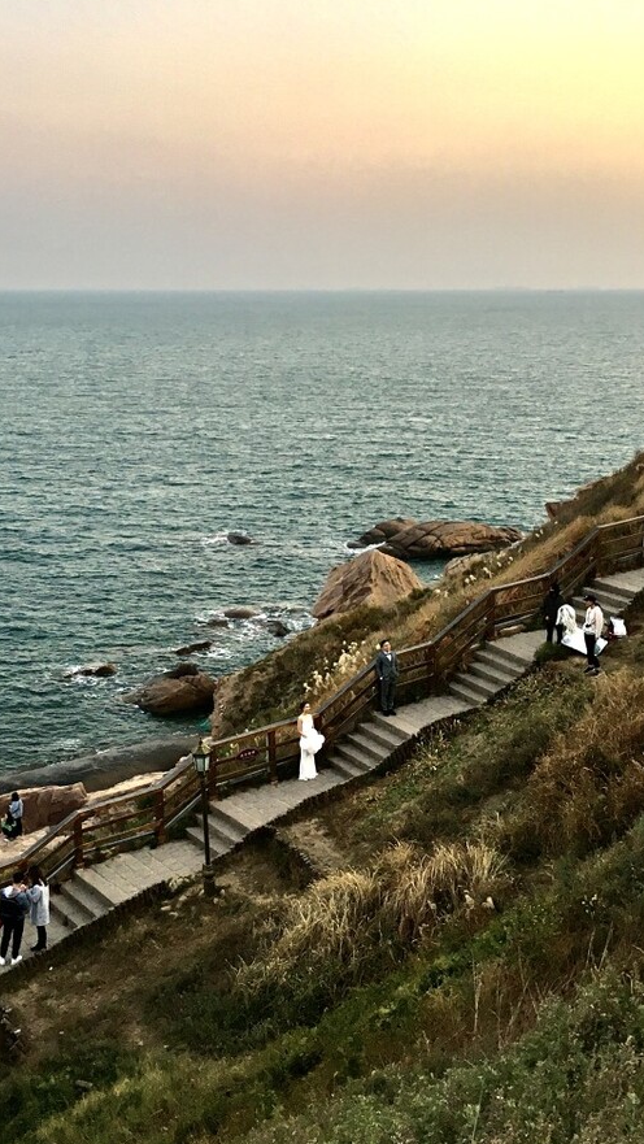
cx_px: 297
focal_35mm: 43
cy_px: 574
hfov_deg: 27.7
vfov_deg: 47.3
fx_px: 1305
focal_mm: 4.15
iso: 80
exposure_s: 1/33
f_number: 2.2
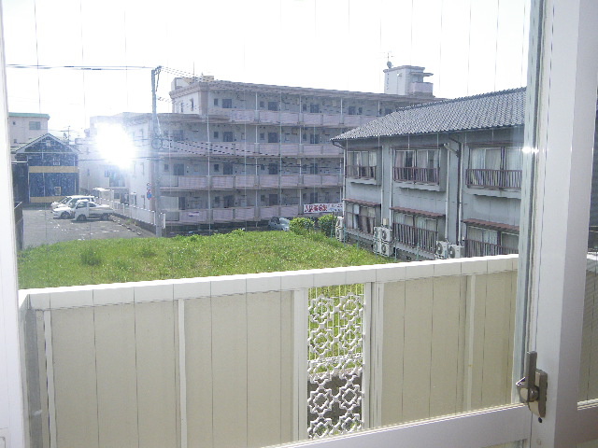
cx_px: 299
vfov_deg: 42.9
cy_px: 224
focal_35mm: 33
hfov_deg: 55.4
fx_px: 570
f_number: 2.8
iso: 80
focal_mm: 5.8
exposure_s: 1/640
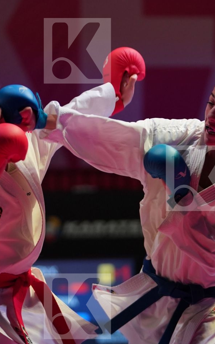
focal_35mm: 242
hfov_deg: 5.4
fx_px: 2268
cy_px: 178
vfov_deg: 8.7
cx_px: 77
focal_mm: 126
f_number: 2.8
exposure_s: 1/1000
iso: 2000
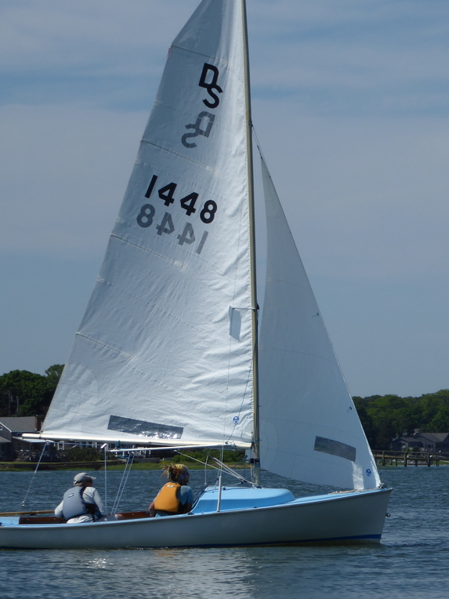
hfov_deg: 5.4
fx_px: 4773
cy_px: 299
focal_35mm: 276
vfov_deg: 7.2
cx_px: 326
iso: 80
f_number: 5.6
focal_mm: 33.2
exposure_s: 1/800
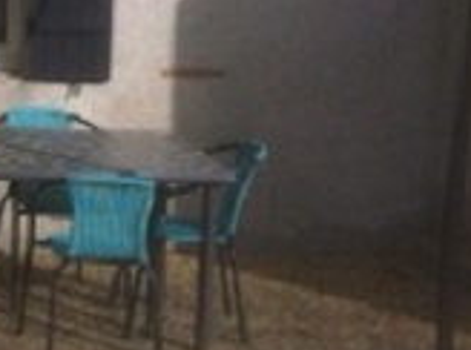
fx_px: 2320
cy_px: -113
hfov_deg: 10.8
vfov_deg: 8.5
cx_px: -408
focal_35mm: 171
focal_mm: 3.85
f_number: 2.8
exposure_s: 1/1885
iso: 80
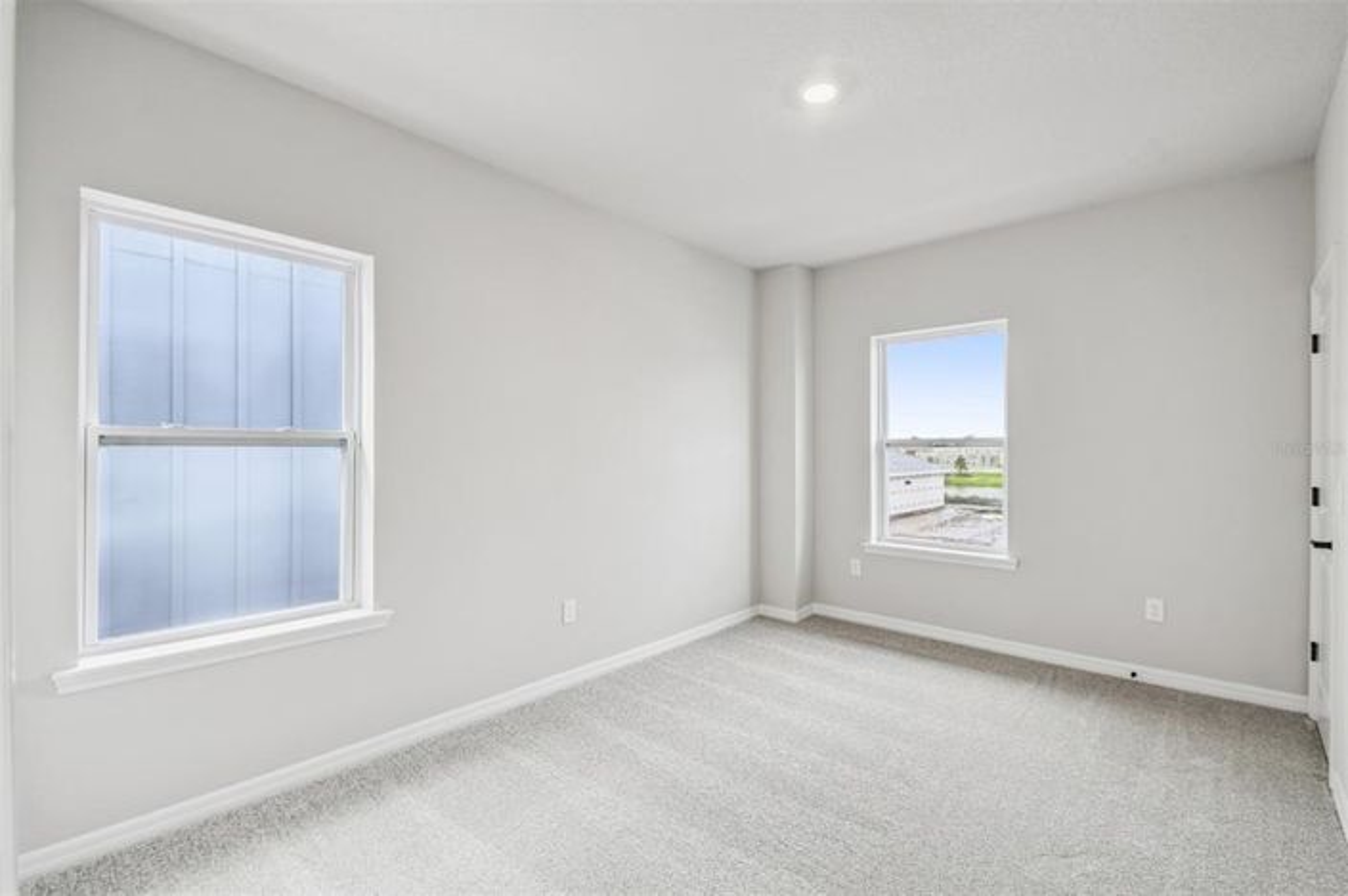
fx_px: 561
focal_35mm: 15
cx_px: 674
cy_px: 448
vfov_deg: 77.2
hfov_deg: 100.4
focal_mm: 10
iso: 100
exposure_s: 1/20
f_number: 7.1
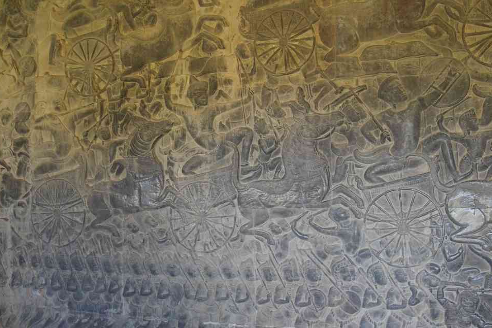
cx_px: 251
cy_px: 171
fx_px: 601
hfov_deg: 44.5
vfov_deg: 30.5
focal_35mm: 44
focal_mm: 28
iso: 3200
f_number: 5.6
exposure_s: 1/60
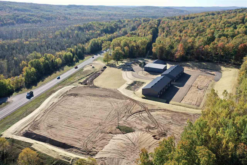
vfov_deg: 46.4
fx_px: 192
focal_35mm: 28
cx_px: 124
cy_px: 82
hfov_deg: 65.5
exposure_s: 1/1250
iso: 100
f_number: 2.8
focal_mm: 10.26
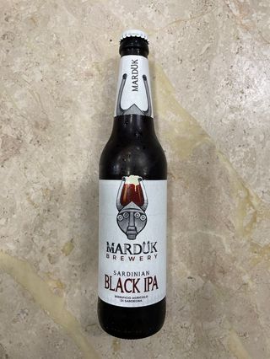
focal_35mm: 26
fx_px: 270
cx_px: 135
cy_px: 180
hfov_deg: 53.1
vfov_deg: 67.3
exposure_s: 1/100
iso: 100
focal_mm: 4.2
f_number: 1.6
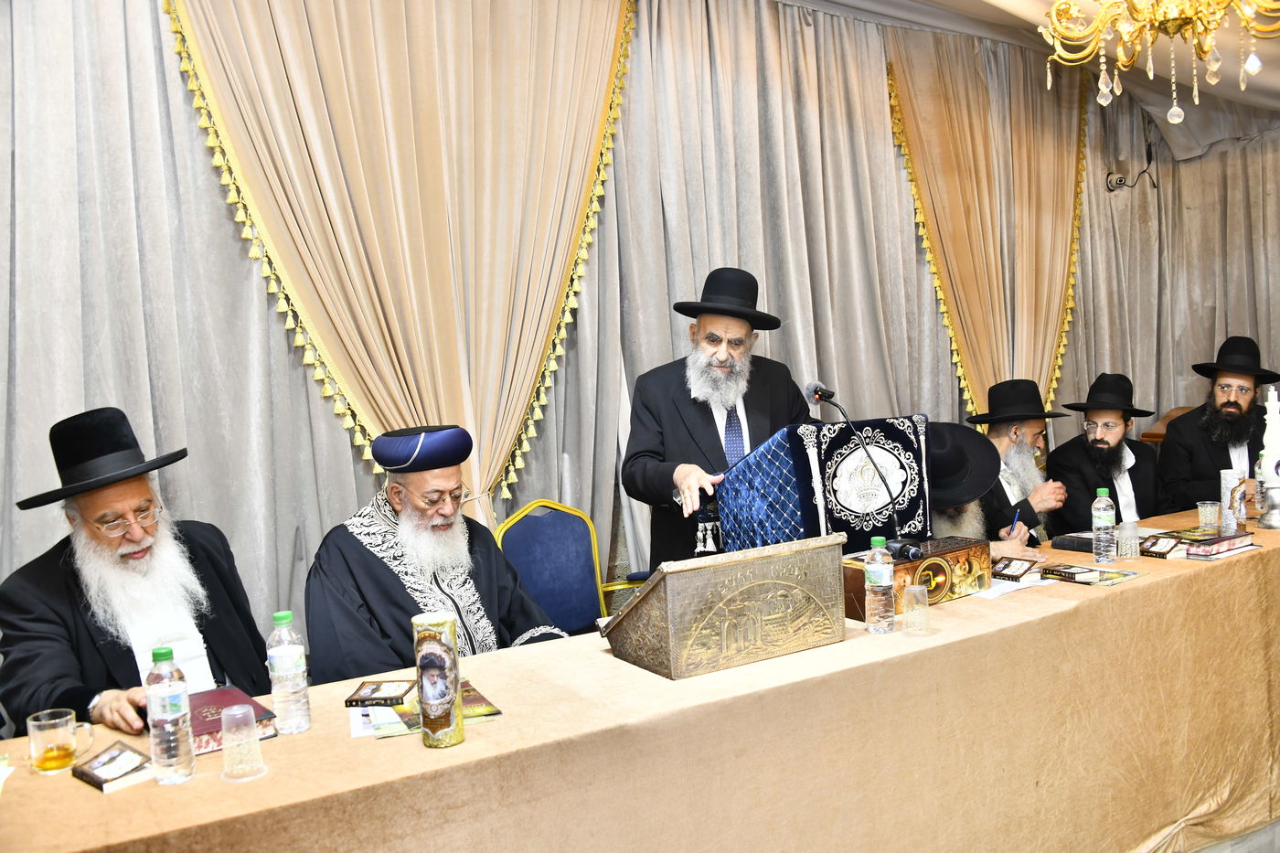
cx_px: 640
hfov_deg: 65.5
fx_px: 995
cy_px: 426
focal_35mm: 28
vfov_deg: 46.4
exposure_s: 1/100
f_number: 5.6
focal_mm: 28
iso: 800
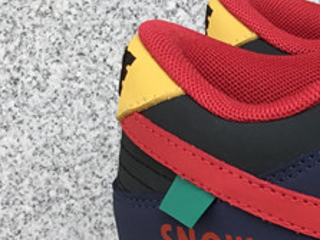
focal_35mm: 125
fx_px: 1155
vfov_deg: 11.5
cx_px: 587
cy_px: 337
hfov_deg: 13.9
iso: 25
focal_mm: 3.3
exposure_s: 1/211
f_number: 2.4
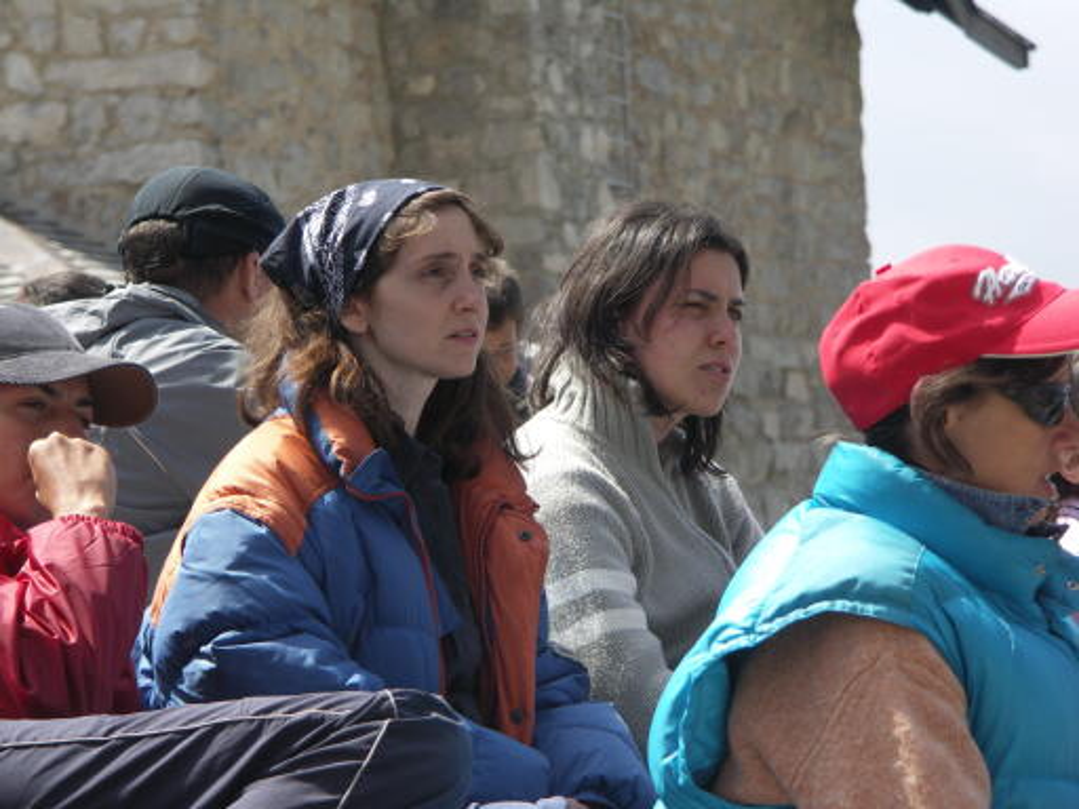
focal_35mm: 195
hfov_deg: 10.1
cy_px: 404
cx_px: 540
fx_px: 6078
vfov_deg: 7.6
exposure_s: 1/320
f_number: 4.5
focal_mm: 50.2
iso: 80
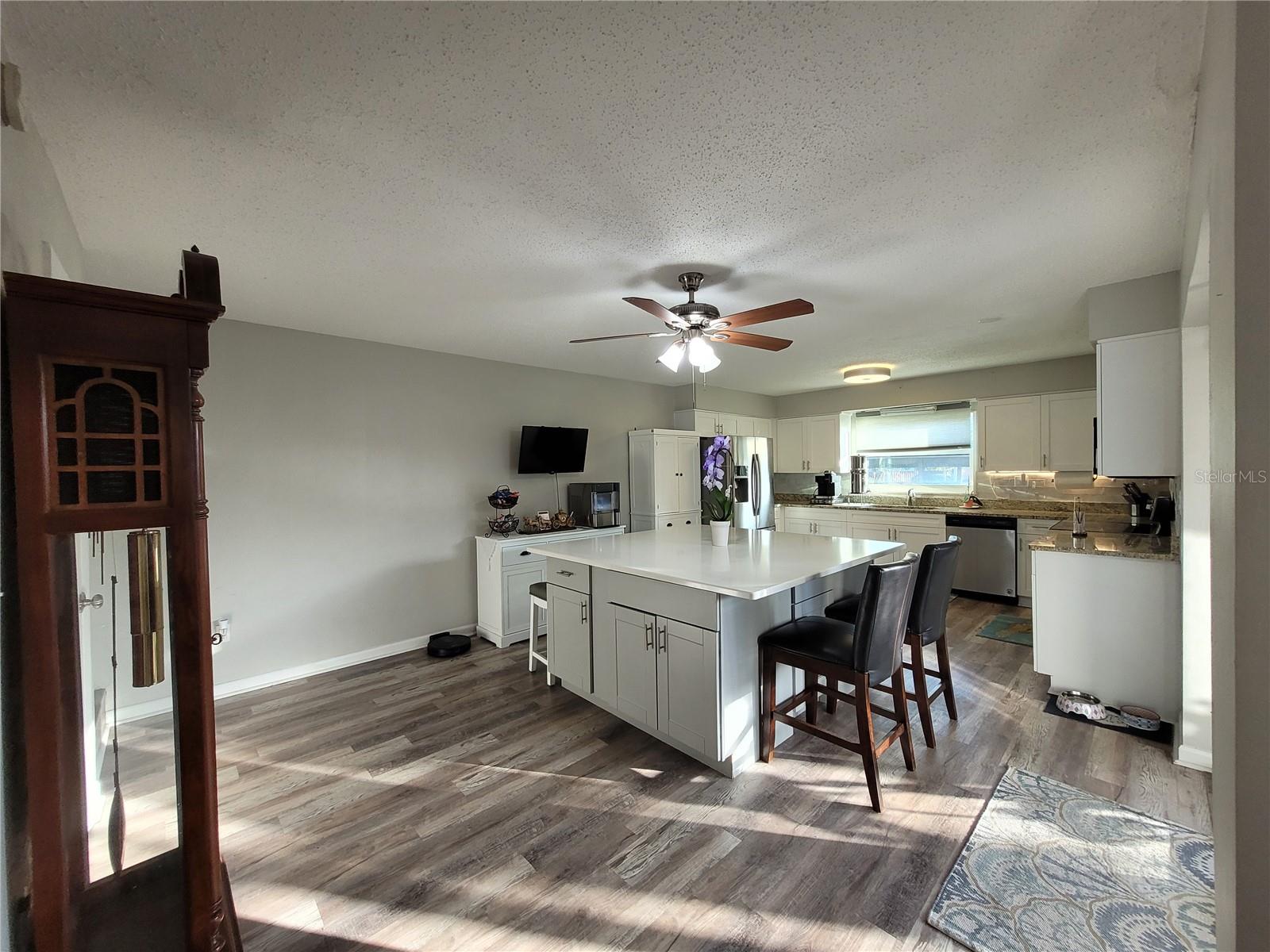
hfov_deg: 106.2
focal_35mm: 13
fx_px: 477
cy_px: 476
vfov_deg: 89.9
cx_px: 635
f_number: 2.2
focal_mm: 1.74
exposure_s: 1/60
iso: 125
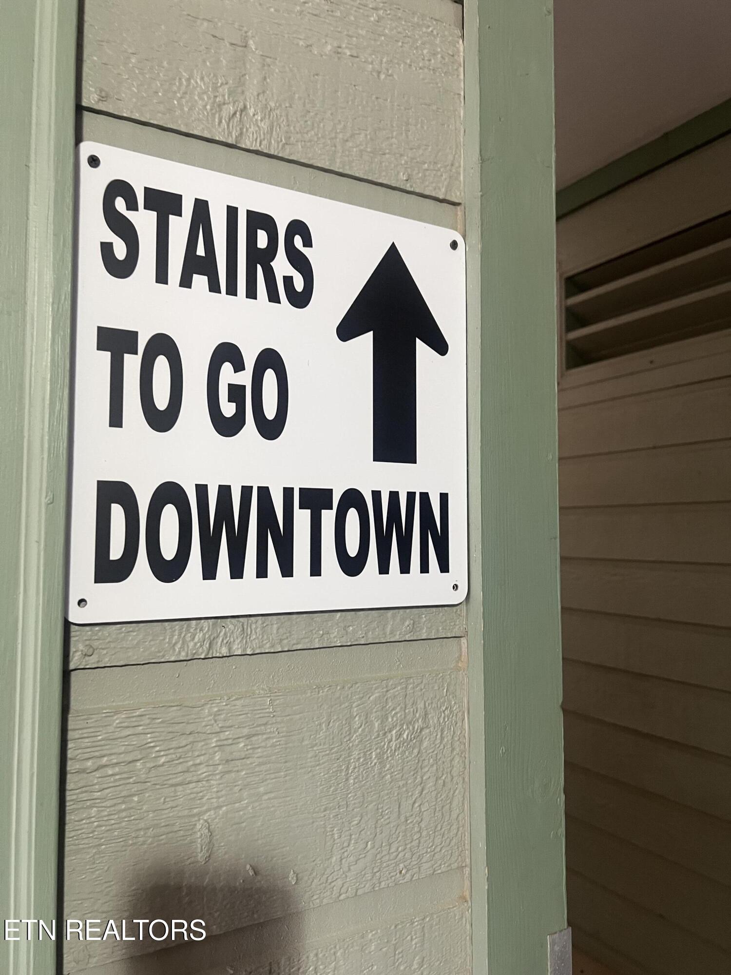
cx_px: 366
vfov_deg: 67.3
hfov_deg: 53.1
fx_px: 732
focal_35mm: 26
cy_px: 488
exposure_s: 1/60
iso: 250
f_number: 1.5
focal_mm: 5.7
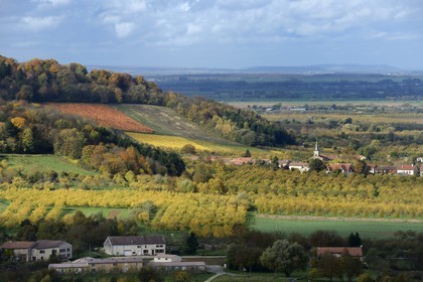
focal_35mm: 200
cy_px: 141
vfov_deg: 6.9
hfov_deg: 10.3
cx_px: 212
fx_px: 2350
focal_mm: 200
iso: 200
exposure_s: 1/250
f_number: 11
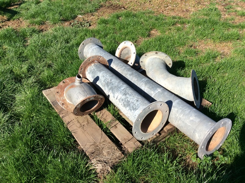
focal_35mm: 32
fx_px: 226
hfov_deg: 56.9
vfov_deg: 44.1
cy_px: 92
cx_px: 122
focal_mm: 3.3
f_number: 2.4
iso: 32
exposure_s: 1/1244
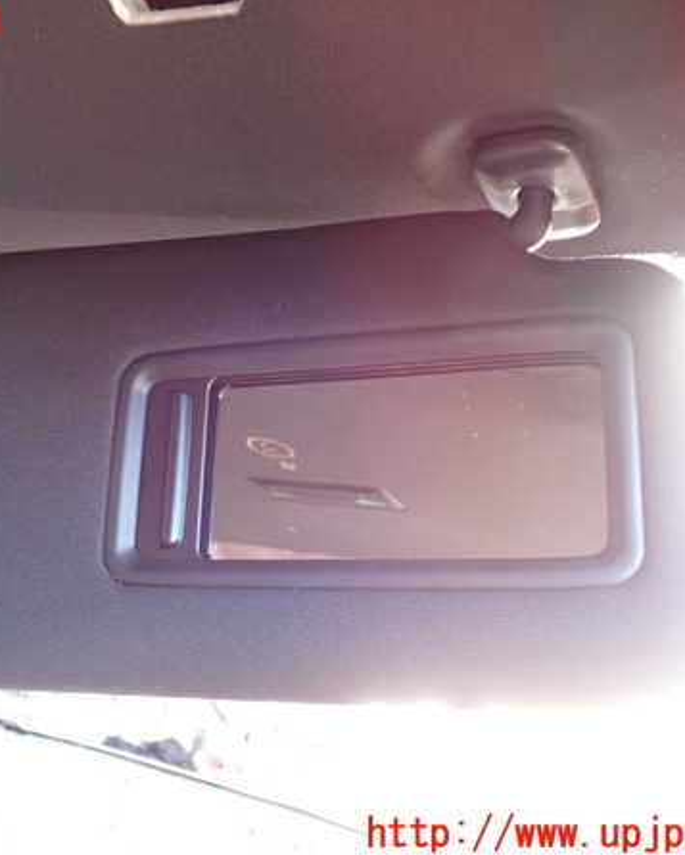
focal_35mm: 42
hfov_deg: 35.3
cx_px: 224
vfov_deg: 43.8
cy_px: 428
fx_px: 1064
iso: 250
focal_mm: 5.79
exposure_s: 1/30
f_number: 2.4
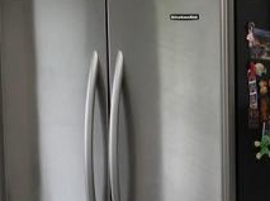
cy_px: 225
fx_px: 1020
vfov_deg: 11.1
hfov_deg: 14.0
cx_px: 427
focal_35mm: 131
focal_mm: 4.15
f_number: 2.2
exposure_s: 1/40
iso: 25
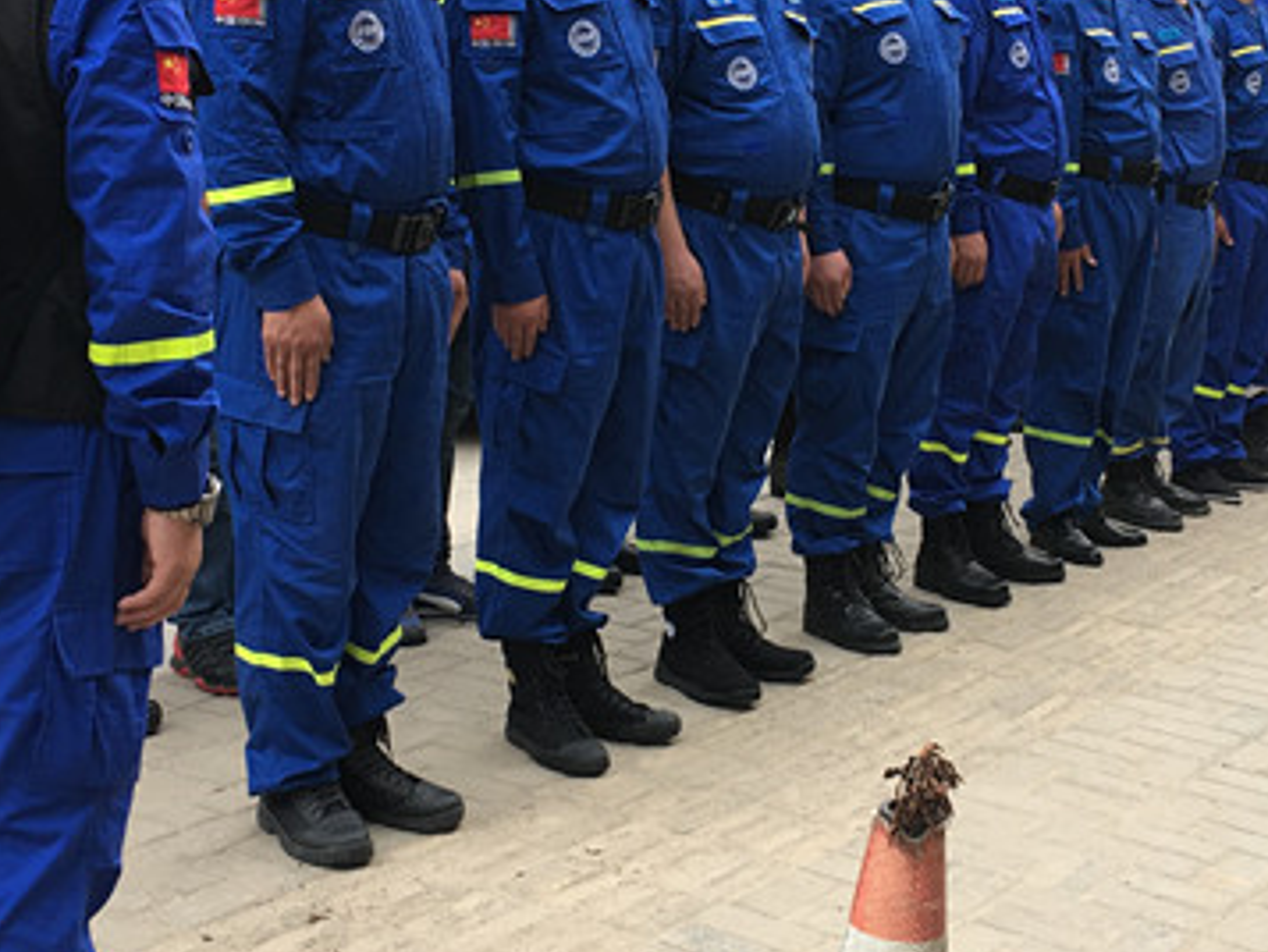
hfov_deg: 29.8
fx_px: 2382
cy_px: 309
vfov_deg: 22.5
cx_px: 710
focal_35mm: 65
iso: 32
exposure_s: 1/100
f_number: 2.2
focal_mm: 4.15
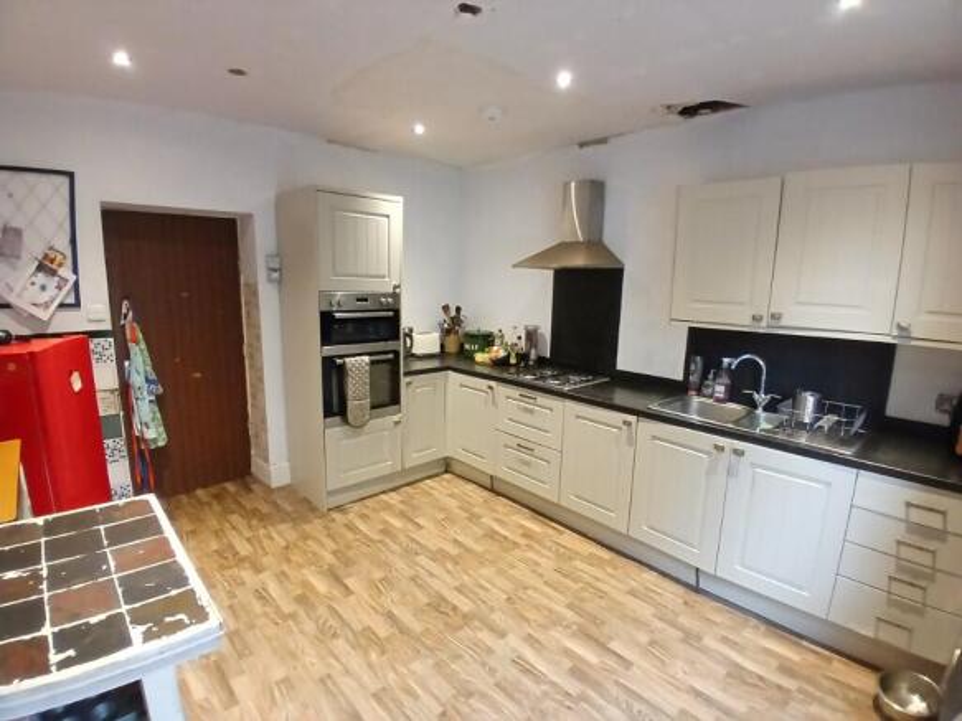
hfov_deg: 91.0
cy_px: 360
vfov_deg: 74.7
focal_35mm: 17
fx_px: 472
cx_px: 481
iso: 500
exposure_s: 1/20
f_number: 2.2
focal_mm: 1.4
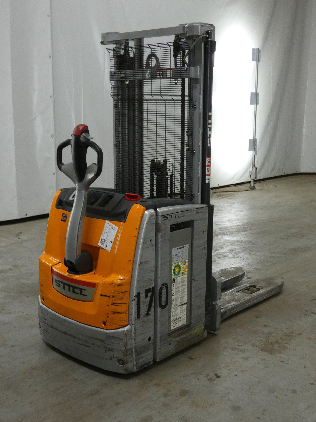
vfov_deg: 43.9
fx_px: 523
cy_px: 211
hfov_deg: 33.6
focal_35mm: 43
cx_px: 158
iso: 250
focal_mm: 7.8
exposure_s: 1/80
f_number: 3.7
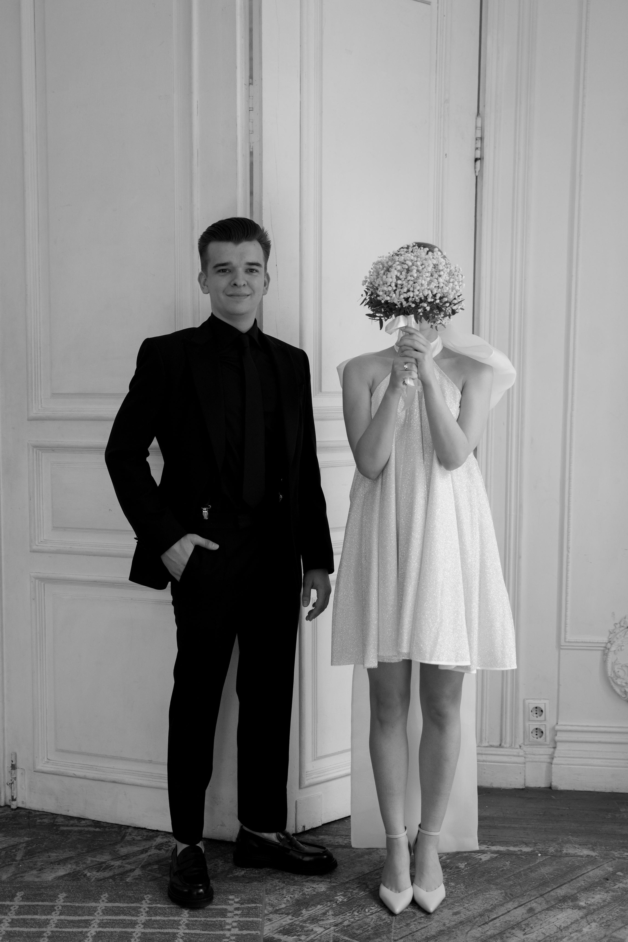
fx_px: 1125
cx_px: 314
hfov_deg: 31.2
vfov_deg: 45.4
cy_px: 471
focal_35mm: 43
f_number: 2.8
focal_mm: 43
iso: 800
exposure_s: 1/800
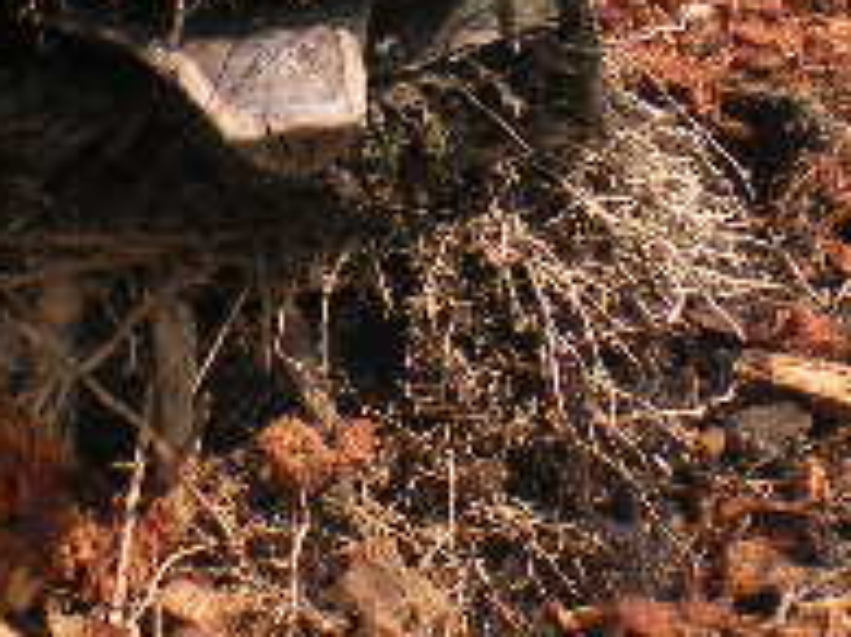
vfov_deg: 11.8
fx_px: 3071
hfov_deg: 15.8
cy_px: 113
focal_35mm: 125
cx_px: 393
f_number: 4.6
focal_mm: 6.3
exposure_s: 1/298
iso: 64
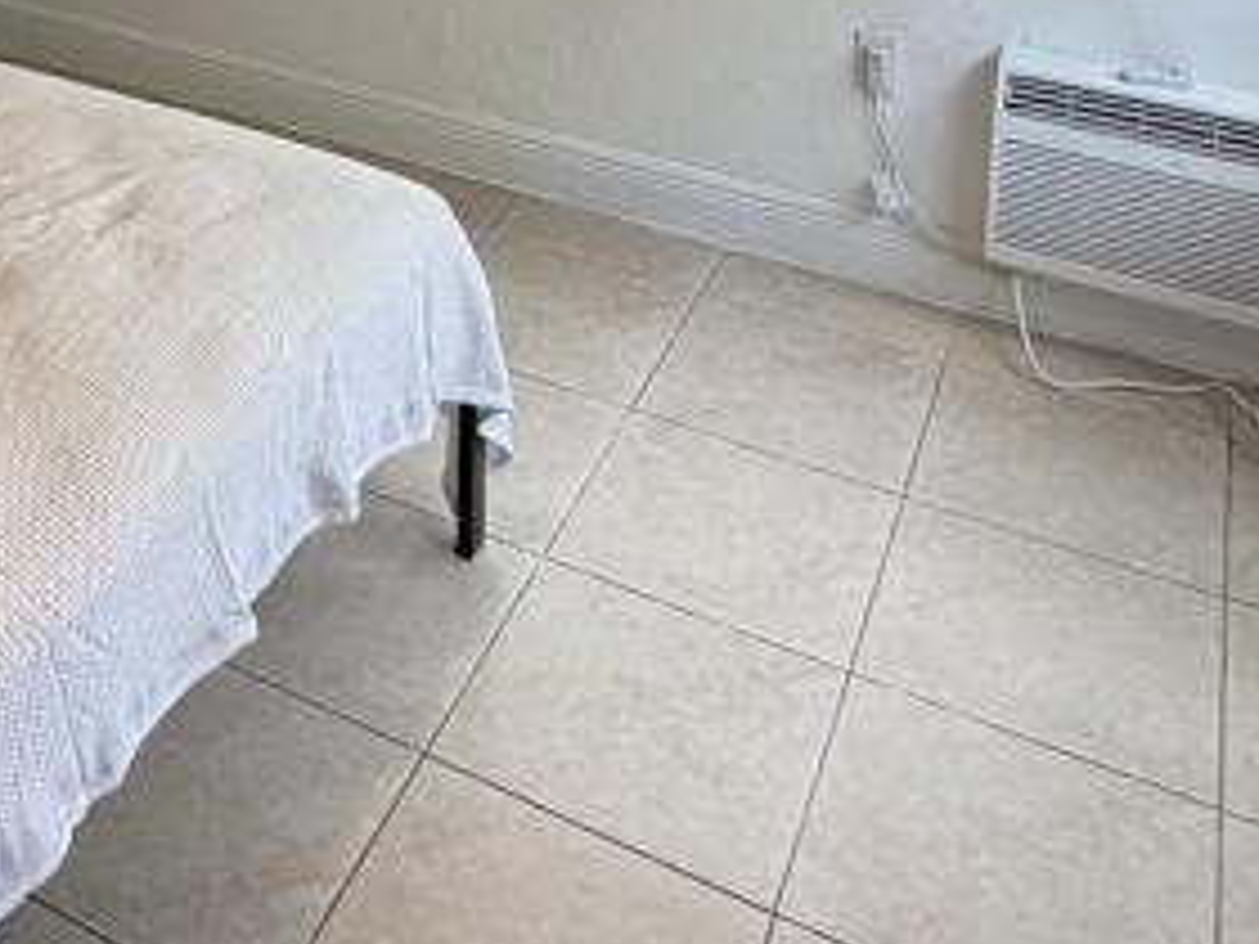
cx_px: 189
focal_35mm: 48
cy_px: -423
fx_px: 1746
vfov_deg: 24.5
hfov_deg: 37.7
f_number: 2.2
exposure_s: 1/121
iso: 64
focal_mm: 2.22
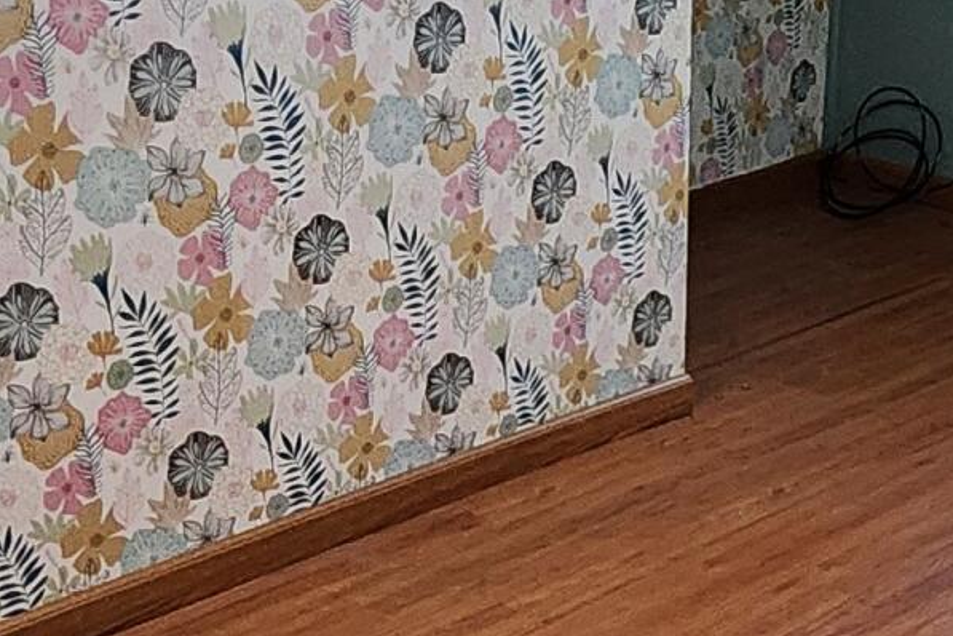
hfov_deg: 28.3
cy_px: 567
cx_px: 886
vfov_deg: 19.7
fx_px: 1800
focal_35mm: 68
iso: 320
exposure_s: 1/30
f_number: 2.2
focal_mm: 2.2
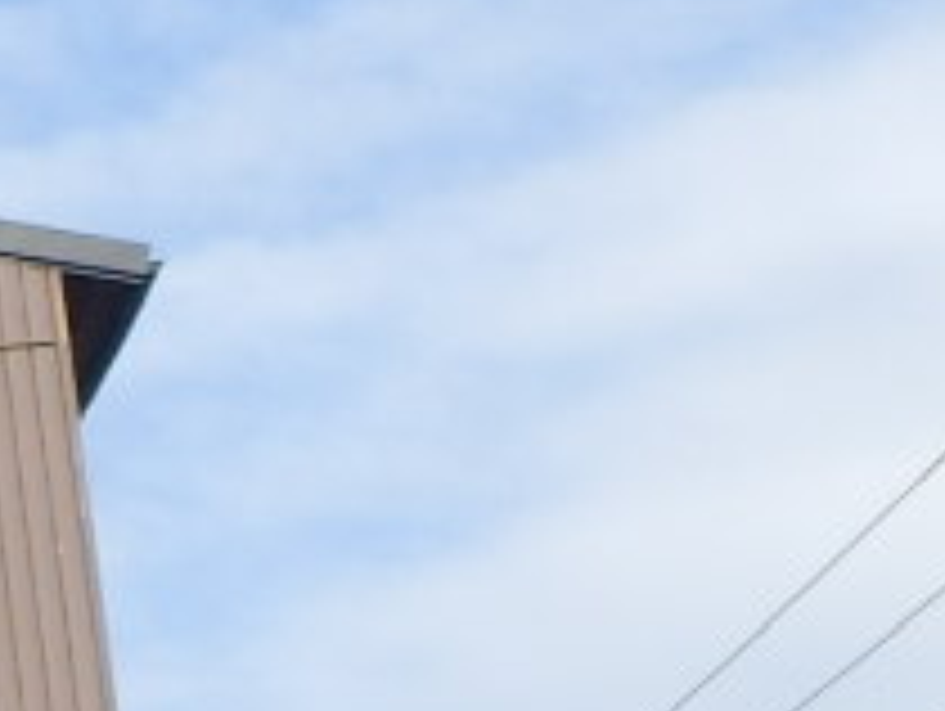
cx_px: -1701
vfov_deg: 9.1
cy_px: 1706
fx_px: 3990
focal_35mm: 146
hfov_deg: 10.5
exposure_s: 1/500
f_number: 3
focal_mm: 4.2
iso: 80
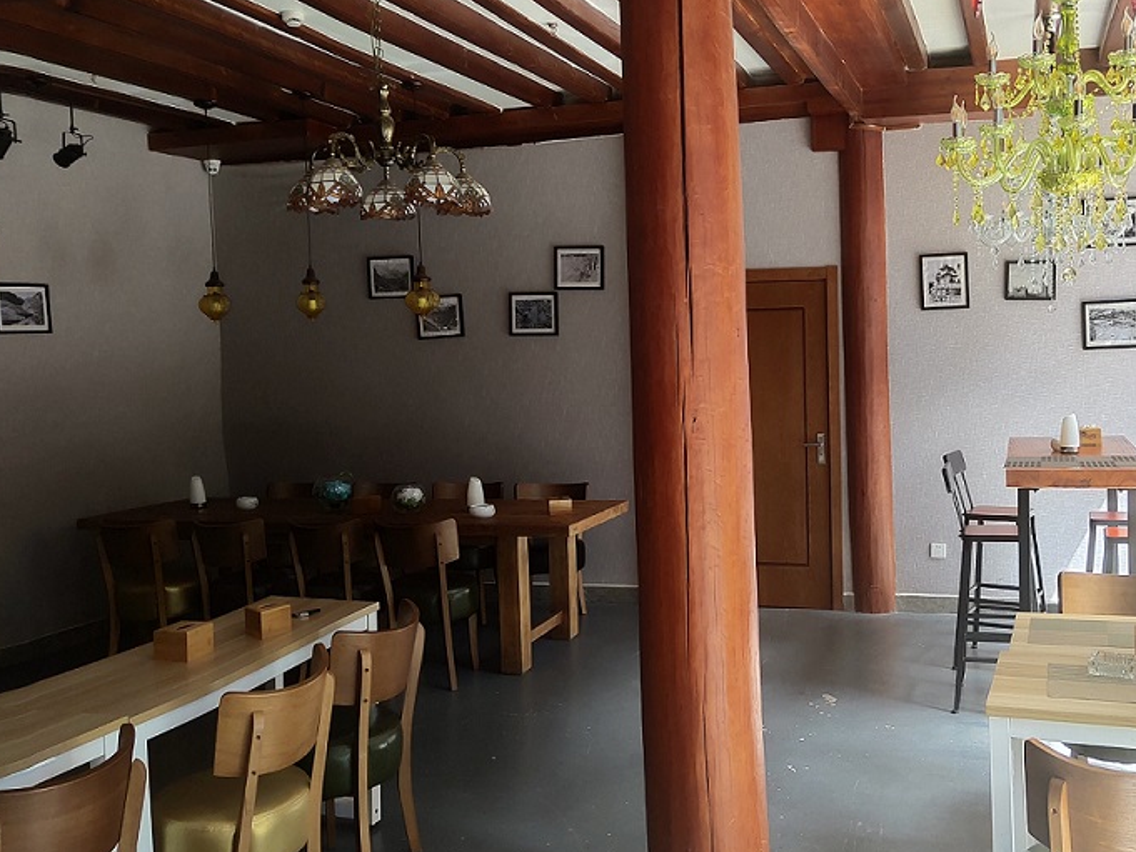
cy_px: 401
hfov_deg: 46.2
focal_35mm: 40
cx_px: 736
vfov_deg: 36.0
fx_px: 1313
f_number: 1.8
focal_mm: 4.35
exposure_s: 1/100
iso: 77
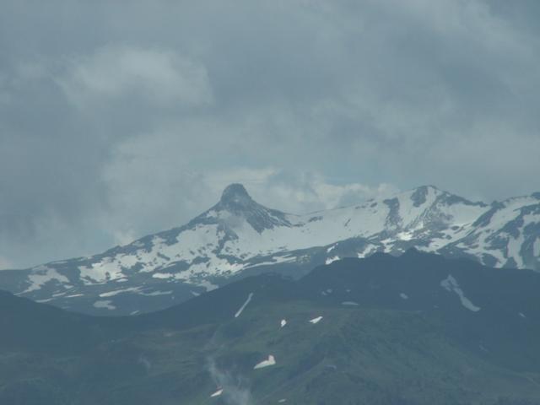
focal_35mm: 353
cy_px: 202
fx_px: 5507
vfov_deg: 4.2
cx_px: 270
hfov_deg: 5.6
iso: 50
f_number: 8
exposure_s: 1/400
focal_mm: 58.44
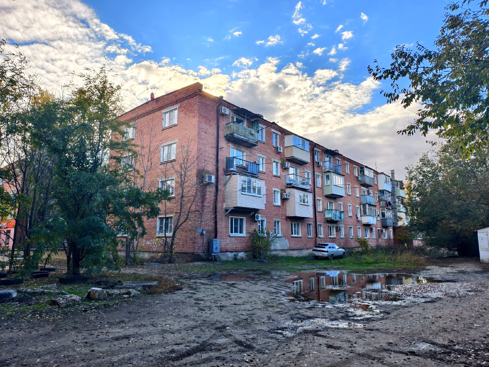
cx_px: 244
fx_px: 325
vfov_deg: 58.9
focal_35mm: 23
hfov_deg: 73.9
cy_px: 184
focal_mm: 6.54
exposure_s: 1/612
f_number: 1.57
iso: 72
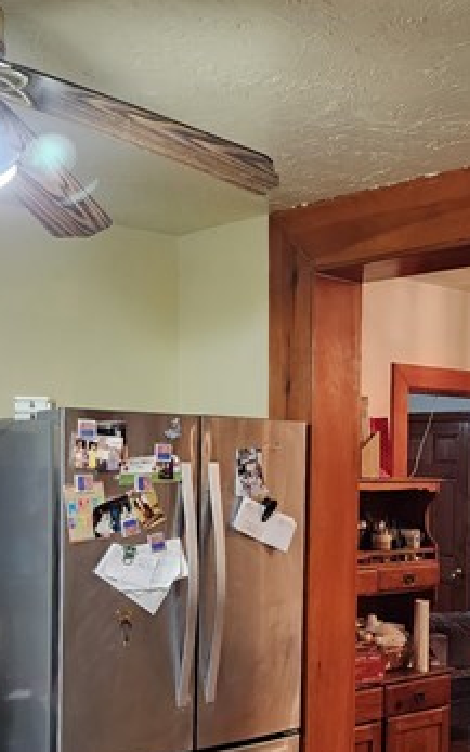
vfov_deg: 36.9
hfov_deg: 23.7
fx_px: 1106
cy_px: 537
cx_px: 355
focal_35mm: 54
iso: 640
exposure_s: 1/120
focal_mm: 6.4
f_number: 1.8
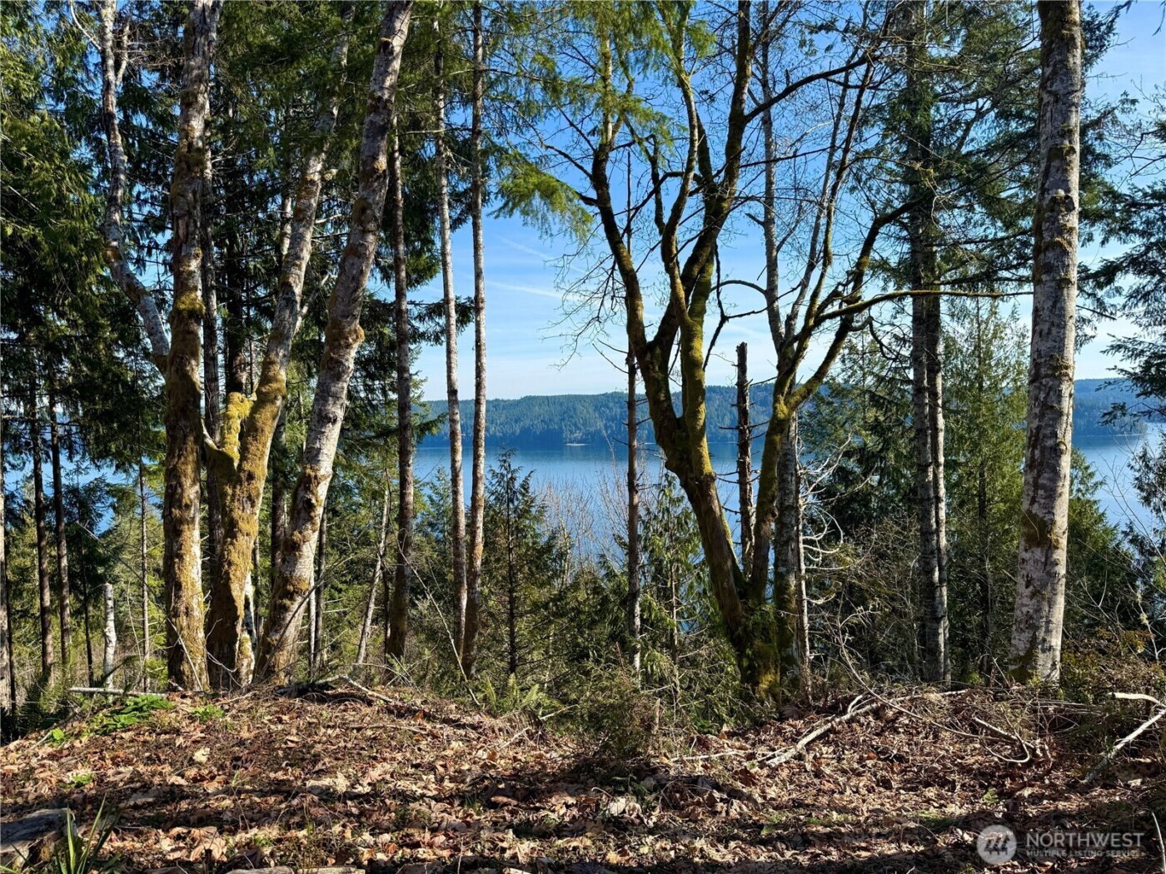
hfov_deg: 71.6
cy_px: 437
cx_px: 583
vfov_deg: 56.8
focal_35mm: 24
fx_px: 808
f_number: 1.78
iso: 80
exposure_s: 1/2053
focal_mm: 6.76
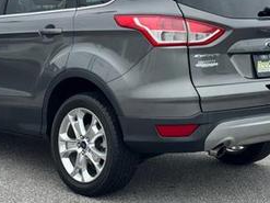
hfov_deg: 20.0
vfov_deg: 15.1
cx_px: 108
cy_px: 78
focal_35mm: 98
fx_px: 764
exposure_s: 1/1724
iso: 64
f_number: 1.78
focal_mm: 6.76
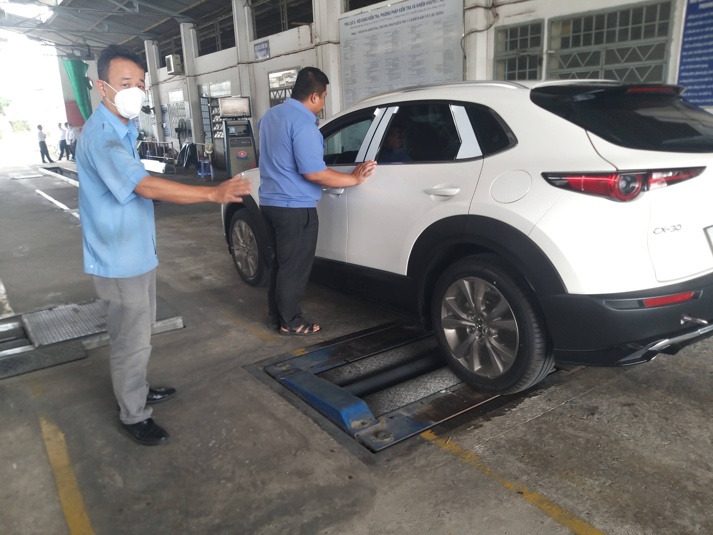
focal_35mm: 27
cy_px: 268
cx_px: 356
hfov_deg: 65.3
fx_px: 556
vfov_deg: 51.4
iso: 64
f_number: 1.7
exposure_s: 1/100
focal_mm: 3.93
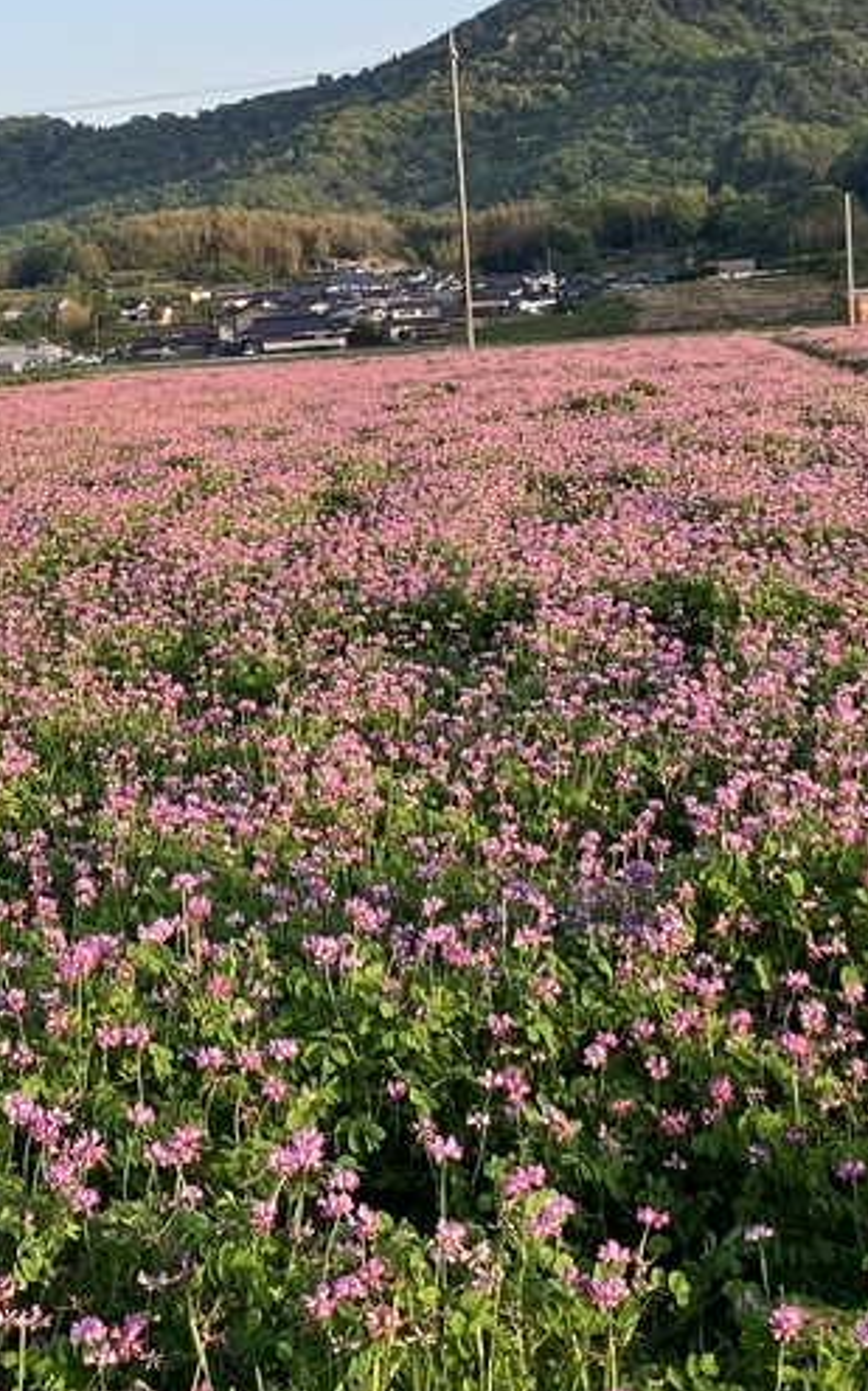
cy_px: 478
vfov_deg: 28.4
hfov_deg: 18.0
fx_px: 2728
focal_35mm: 72
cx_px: 225
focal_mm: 3.99
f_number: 1.8
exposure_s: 1/442
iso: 32
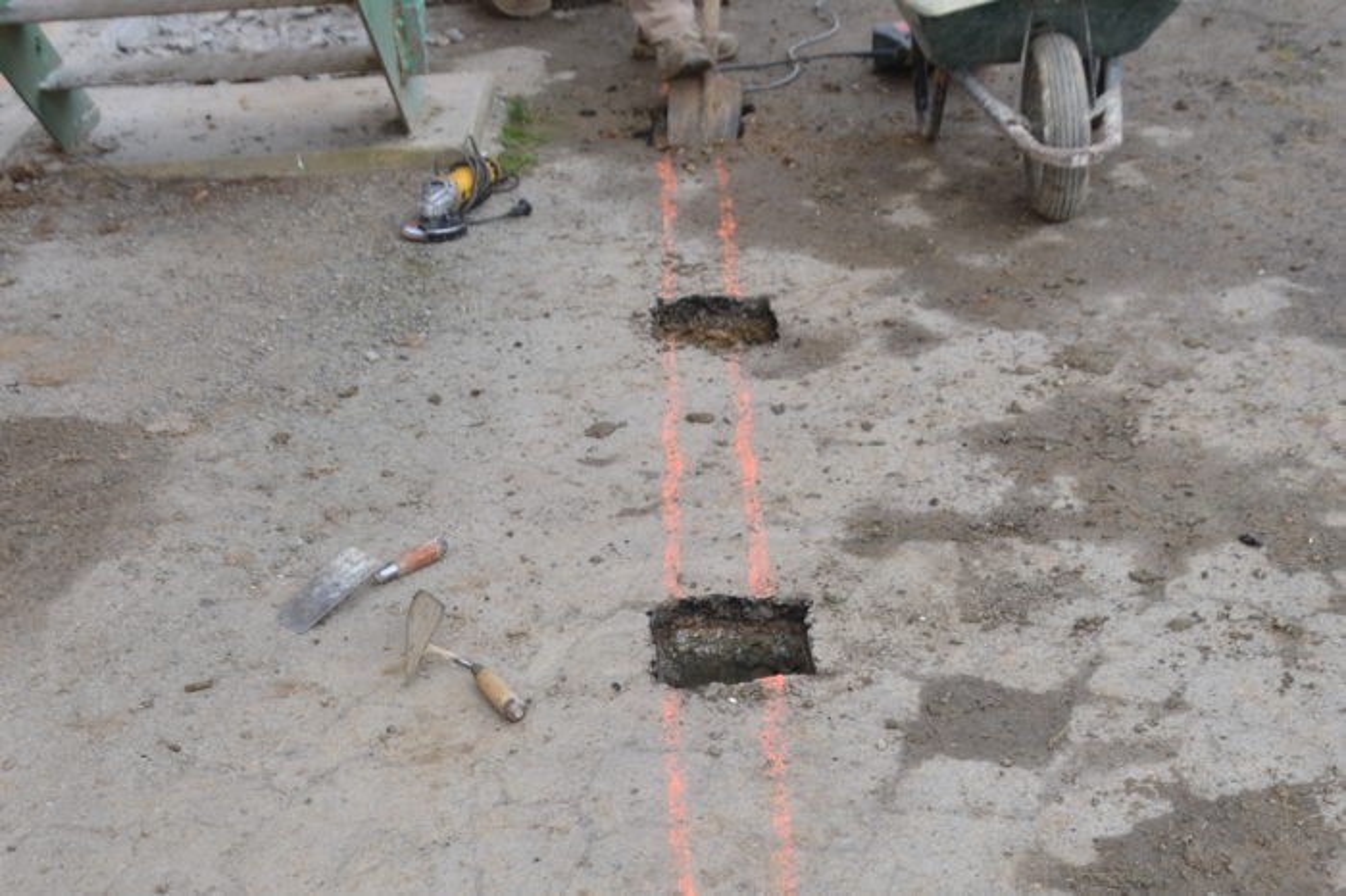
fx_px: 1457
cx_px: 673
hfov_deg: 49.6
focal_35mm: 39
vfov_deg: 34.2
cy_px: 448
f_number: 5.6
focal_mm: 26
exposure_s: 1/125
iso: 220
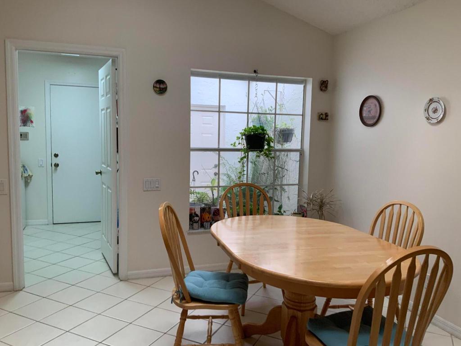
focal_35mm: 29
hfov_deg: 61.7
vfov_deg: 48.2
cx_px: 230
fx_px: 386
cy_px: 173
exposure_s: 1/120
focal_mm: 3
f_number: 1.8
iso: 64
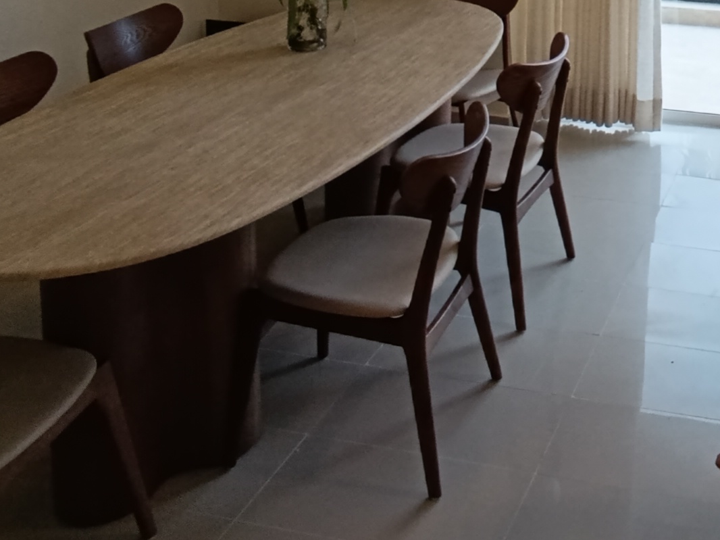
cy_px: -96
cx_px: 665
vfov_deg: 26.6
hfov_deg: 36.2
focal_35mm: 49
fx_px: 1019
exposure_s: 1/100
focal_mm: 1.65
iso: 160
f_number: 2.2
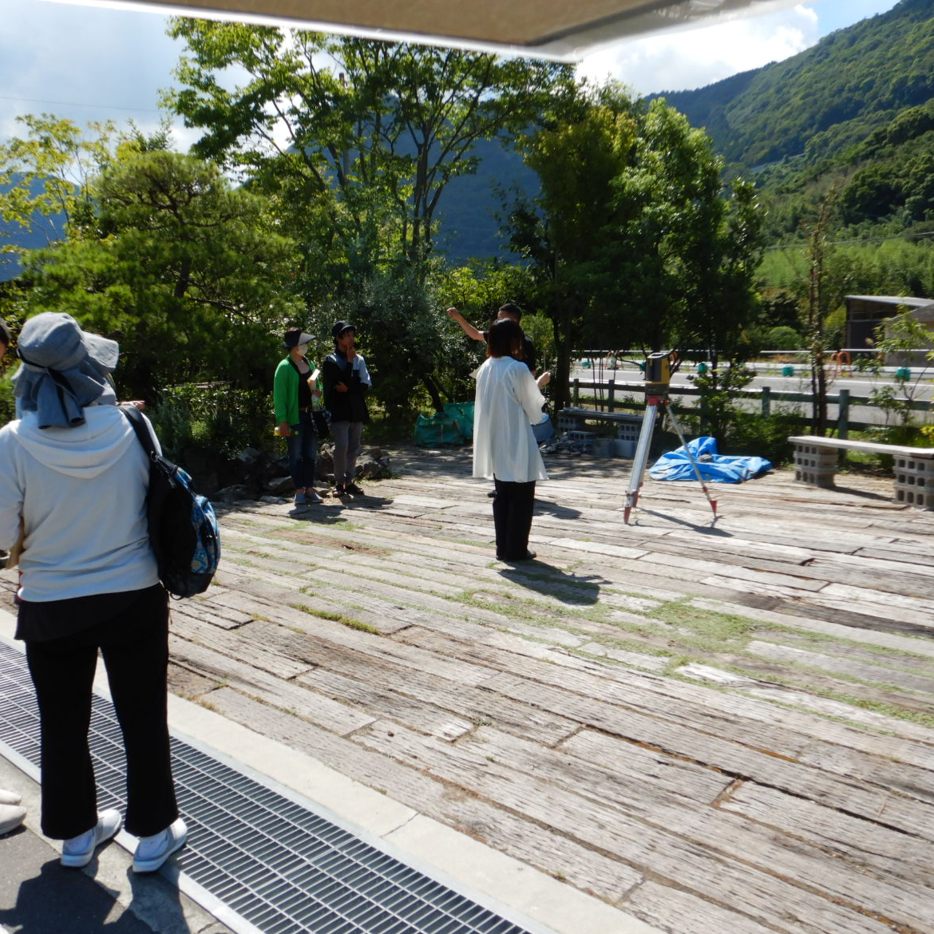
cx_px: 426
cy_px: 468
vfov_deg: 55.6
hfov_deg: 55.5
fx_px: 885
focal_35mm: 29
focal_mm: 4.3
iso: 125
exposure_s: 1/800
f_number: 4.1
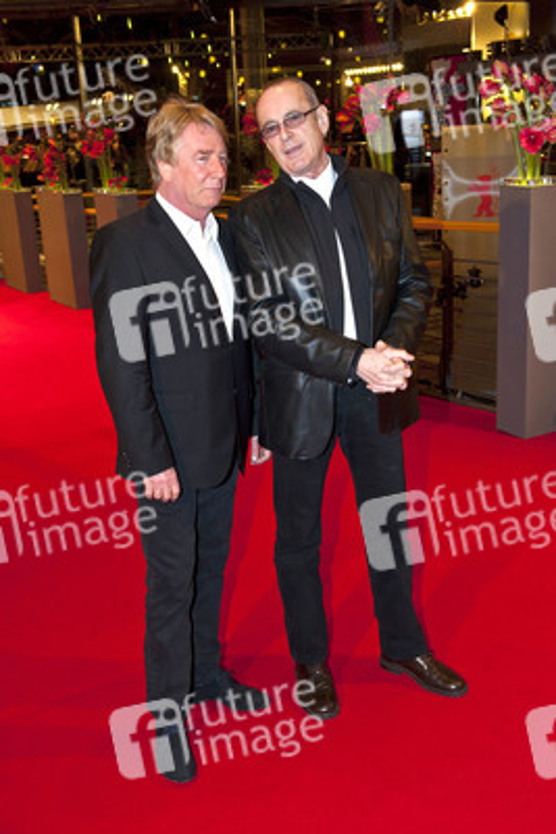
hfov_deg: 33.4
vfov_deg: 48.4
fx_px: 926
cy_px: 417
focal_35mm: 40
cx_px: 278
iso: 1600
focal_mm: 40
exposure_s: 1/100
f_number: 5.6
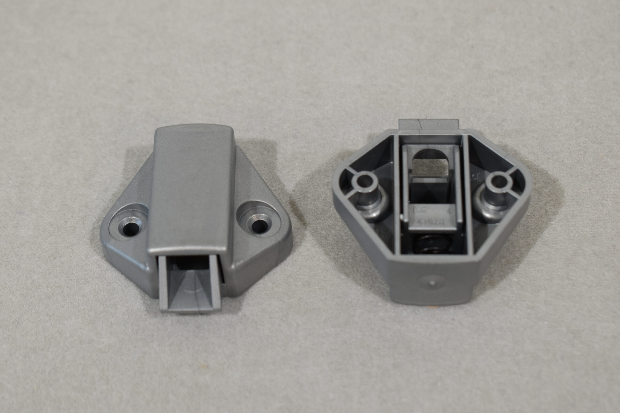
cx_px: 310
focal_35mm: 82
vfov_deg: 16.6
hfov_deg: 24.6
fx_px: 1421
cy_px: 206
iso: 400
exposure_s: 1/60
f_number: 6.3
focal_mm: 55
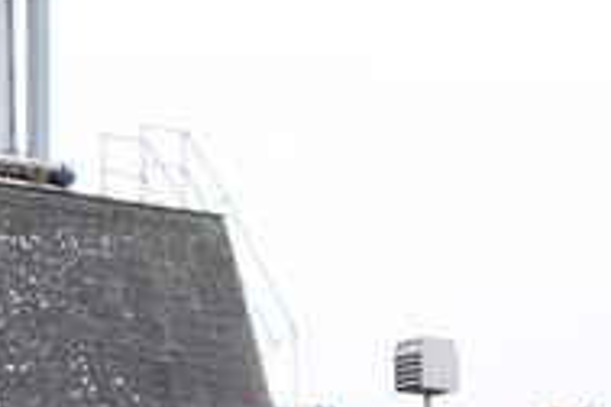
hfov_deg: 3.0
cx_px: -1254
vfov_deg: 2.0
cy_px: 961
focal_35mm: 673
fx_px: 11421
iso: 800
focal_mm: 68
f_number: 8
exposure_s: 1/80
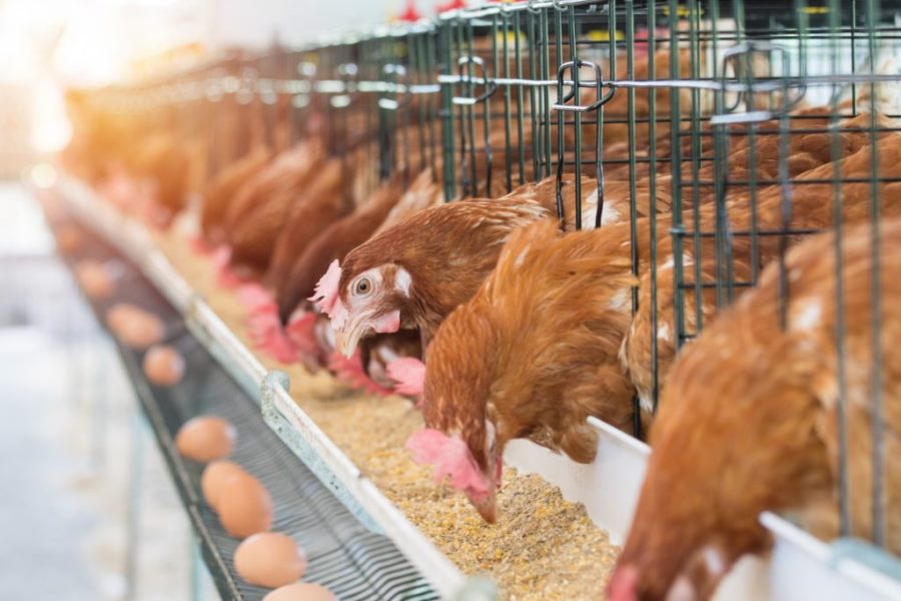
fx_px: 2628
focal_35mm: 105
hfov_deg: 19.5
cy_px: 300
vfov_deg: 13.0
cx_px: 450
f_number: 5
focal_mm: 70
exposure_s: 1/40
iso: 800
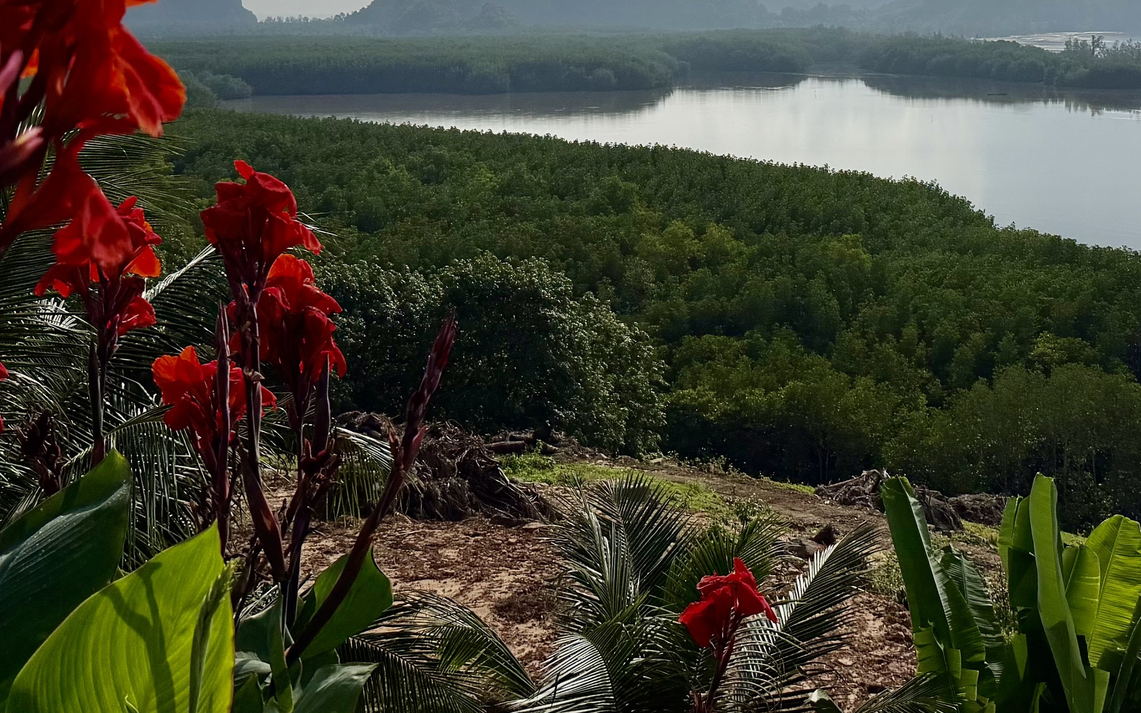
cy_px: 90
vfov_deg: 22.7
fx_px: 1742
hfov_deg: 35.9
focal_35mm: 56
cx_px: 766
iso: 100
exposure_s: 1/32258
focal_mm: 6.76
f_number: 1.78
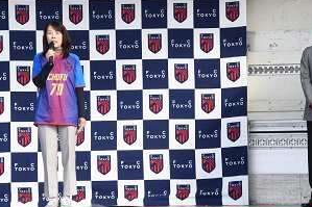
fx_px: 2122
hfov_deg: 8.4
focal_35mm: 245
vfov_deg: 5.6
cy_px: 85
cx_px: 200
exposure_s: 1/250
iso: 800
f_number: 14
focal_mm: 122
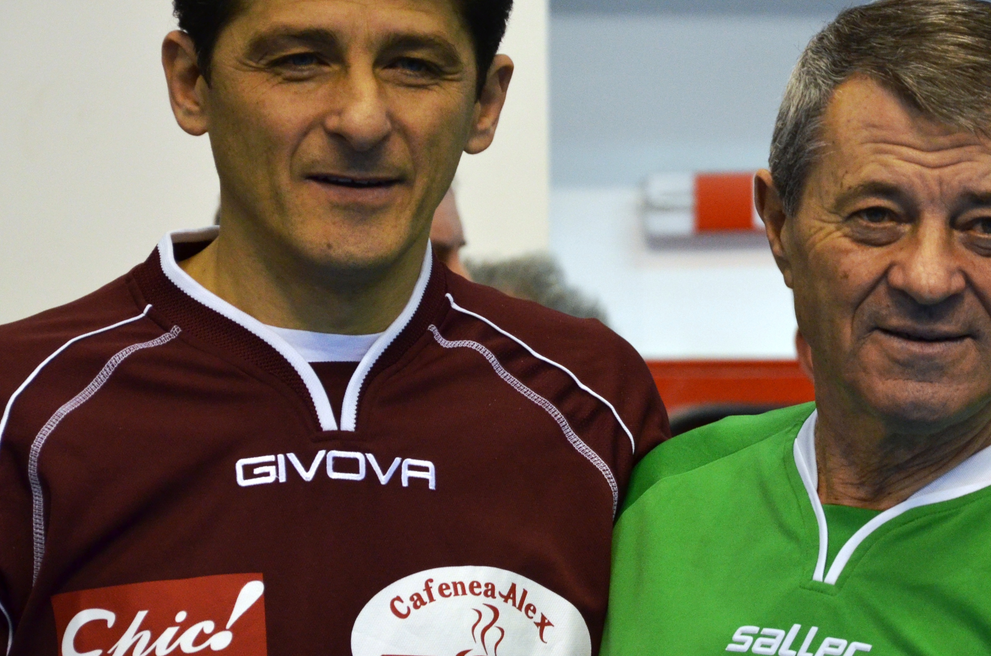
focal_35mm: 229
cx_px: 702
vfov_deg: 6.0
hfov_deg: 9.0
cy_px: 244
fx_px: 6291
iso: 1600
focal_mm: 98
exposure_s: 1/125
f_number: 5.6
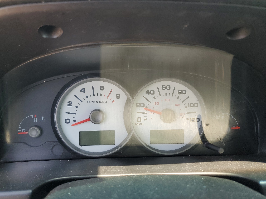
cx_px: 129
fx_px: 207
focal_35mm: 27
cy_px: 103
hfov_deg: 65.3
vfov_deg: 51.4
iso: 50
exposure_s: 1/227
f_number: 1.5
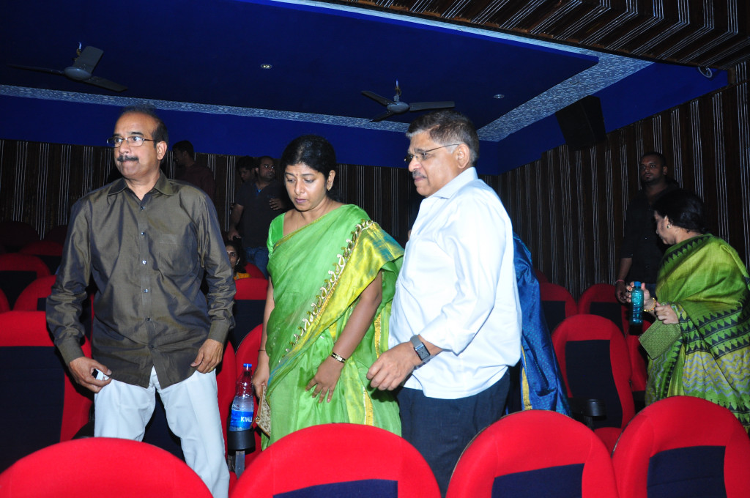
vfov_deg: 47.8
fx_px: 562
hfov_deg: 67.4
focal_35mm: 27
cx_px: 375
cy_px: 249
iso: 500
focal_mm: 18
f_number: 5.6
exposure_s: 1/125
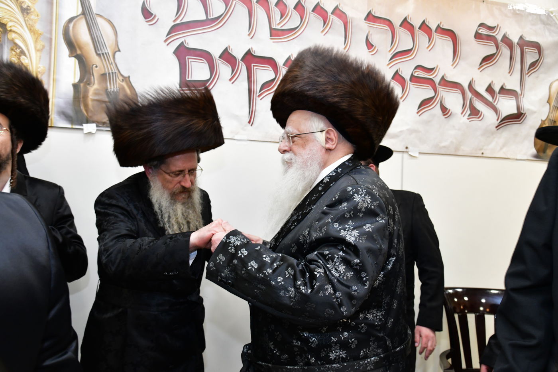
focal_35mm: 31
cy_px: 186
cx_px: 279
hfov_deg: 60.3
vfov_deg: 42.3
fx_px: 480
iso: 3200
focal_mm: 31
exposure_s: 1/100
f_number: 5.6
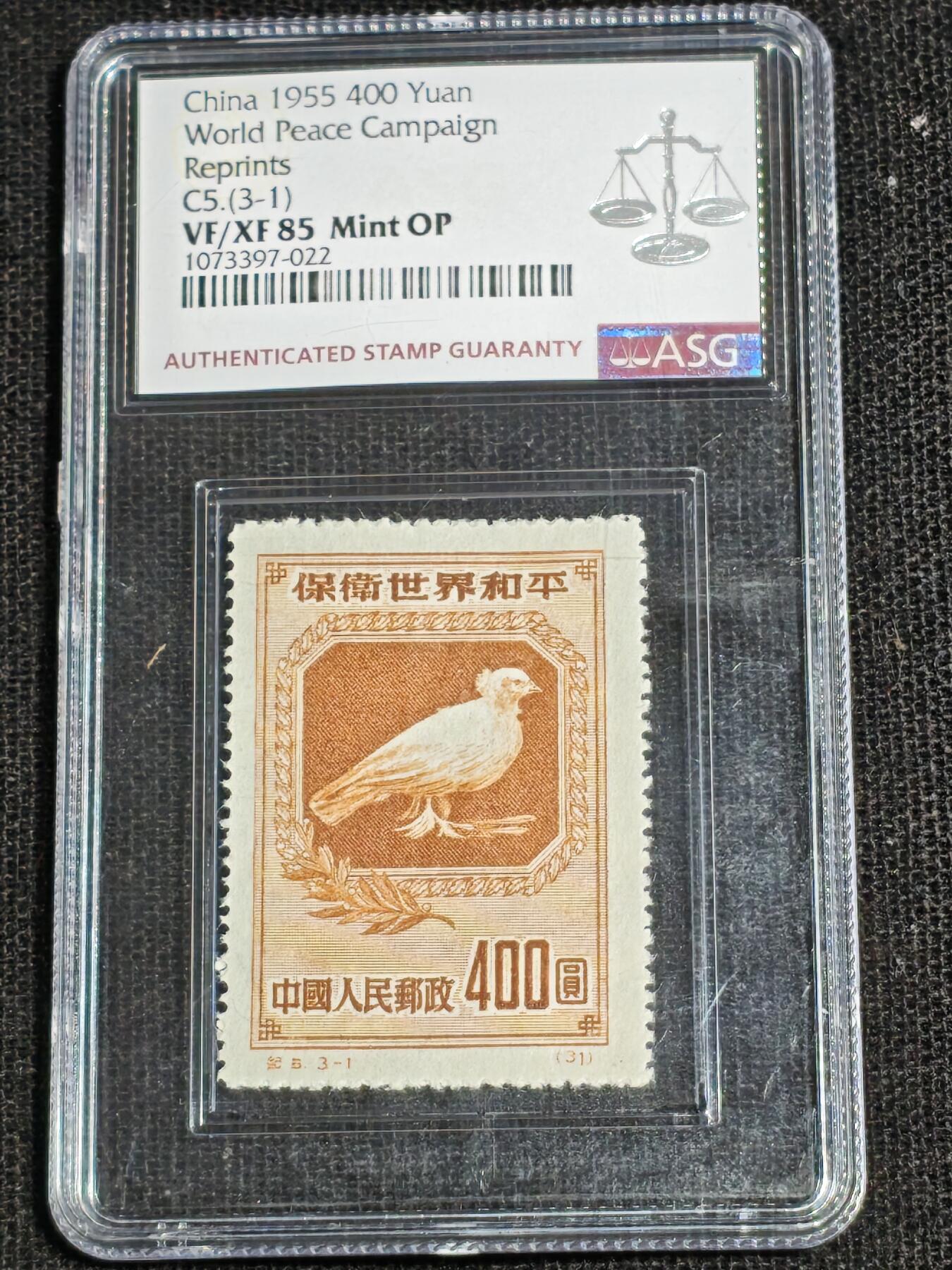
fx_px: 4437
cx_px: 476
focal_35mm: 121
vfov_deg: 16.3
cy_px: 635
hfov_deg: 12.2
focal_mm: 4.94
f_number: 1.5
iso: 50
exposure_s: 1/462
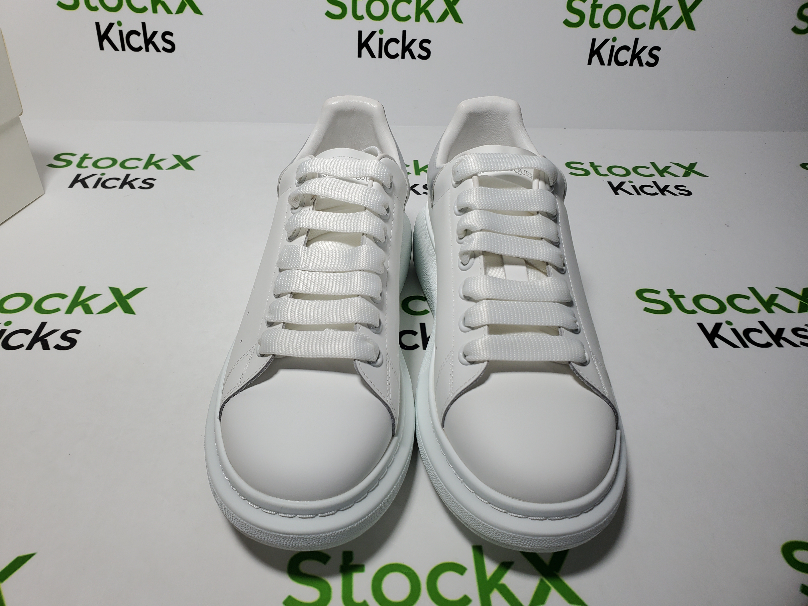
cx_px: 404
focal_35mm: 26
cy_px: 303
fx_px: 607
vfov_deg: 53.1
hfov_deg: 67.3
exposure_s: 1/378
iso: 50
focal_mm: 4.3
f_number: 2.4
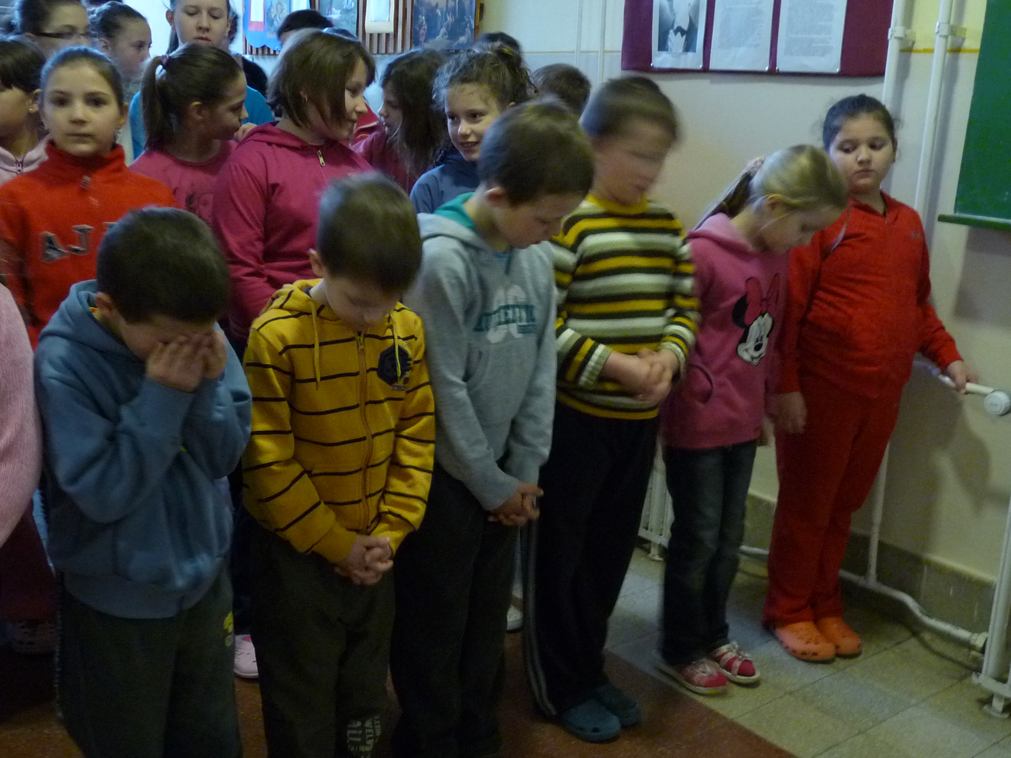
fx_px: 1110
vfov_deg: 37.7
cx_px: 506
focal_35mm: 38
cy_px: 379
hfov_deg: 49.0
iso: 400
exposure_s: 1/8
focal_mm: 4.8
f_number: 2.8
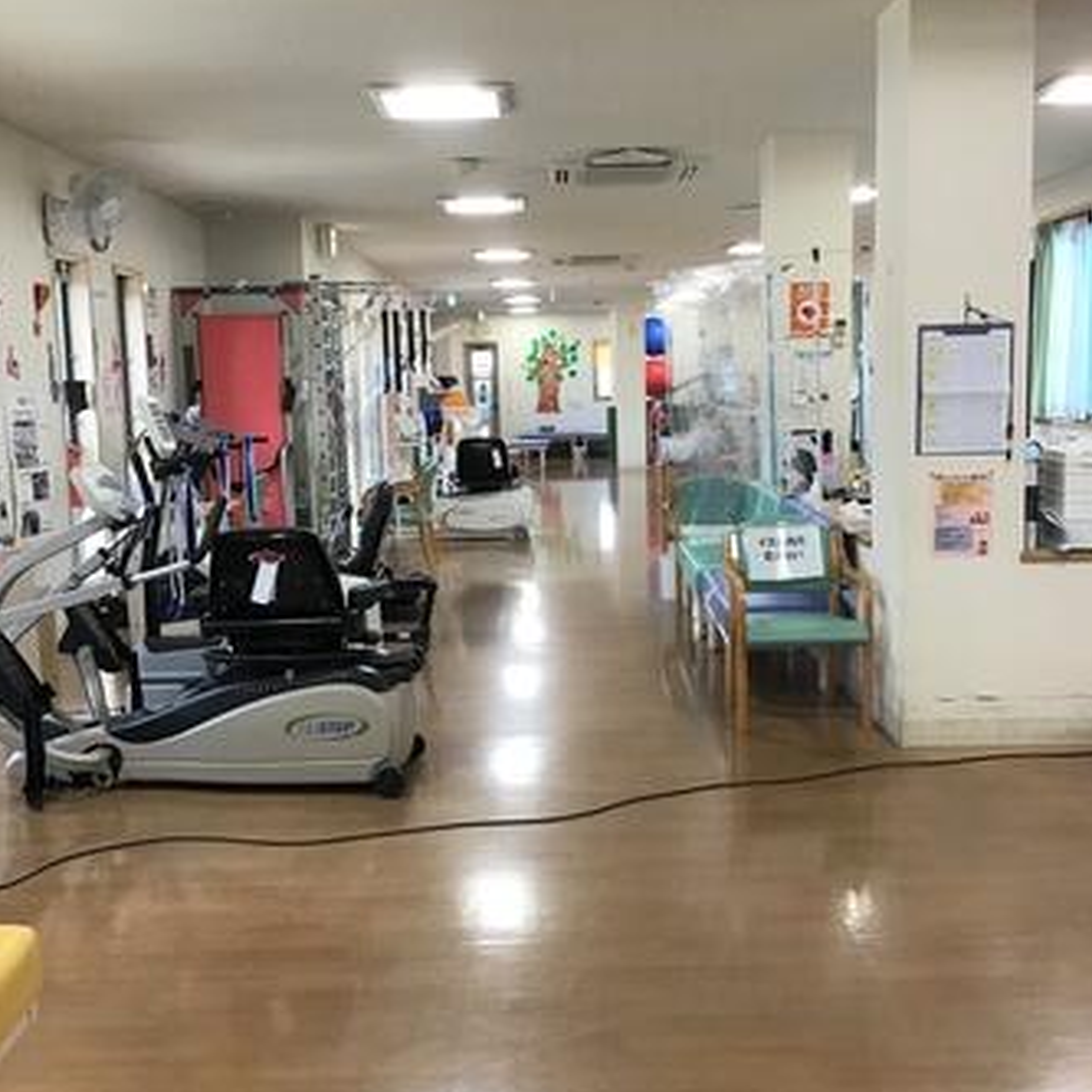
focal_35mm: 37
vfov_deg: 44.9
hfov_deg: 44.9
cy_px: 541
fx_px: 1321
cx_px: 544
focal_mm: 3.3
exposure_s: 1/30
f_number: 2.4
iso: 64
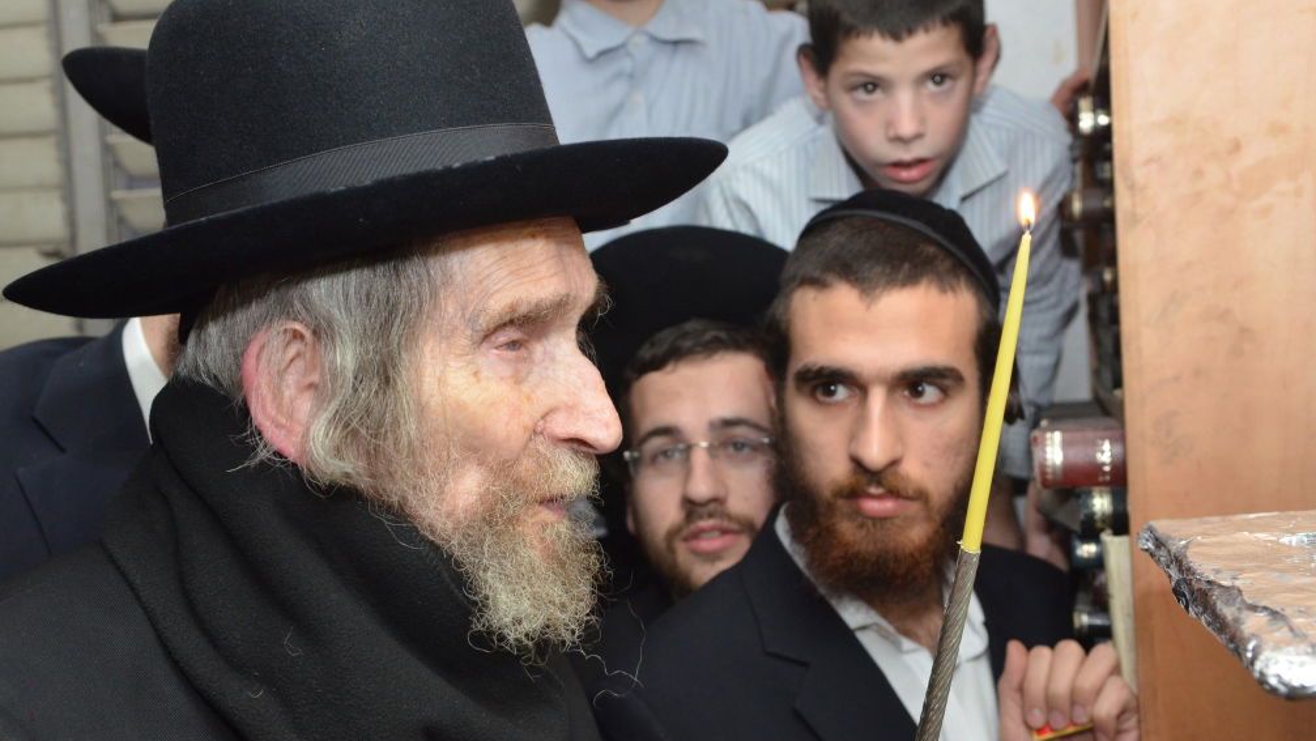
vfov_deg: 23.5
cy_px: 400
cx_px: 648
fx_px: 1780
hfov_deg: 40.6
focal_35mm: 51
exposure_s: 1/100
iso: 2000
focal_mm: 32
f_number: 5
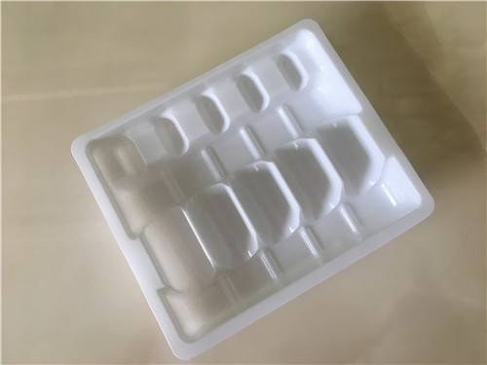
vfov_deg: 48.2
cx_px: 244
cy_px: 182
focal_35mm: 29
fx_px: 408
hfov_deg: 61.7
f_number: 2.2
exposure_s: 1/33
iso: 32
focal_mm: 4.15
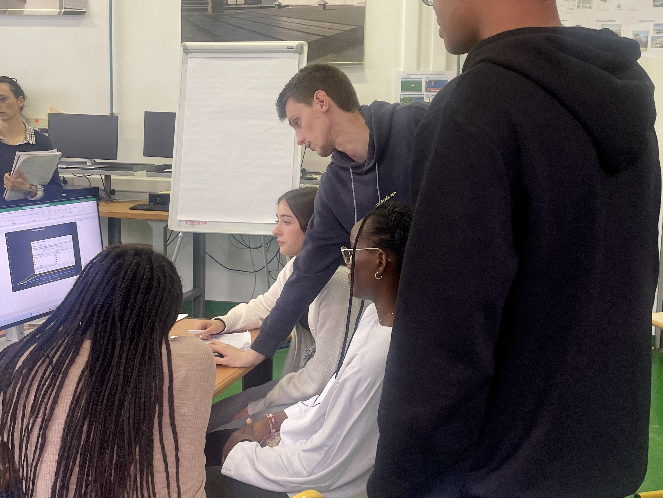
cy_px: 216
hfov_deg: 45.7
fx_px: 785
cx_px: 369
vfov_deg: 35.1
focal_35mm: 41
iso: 100
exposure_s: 1/50
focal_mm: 4.2
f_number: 1.6
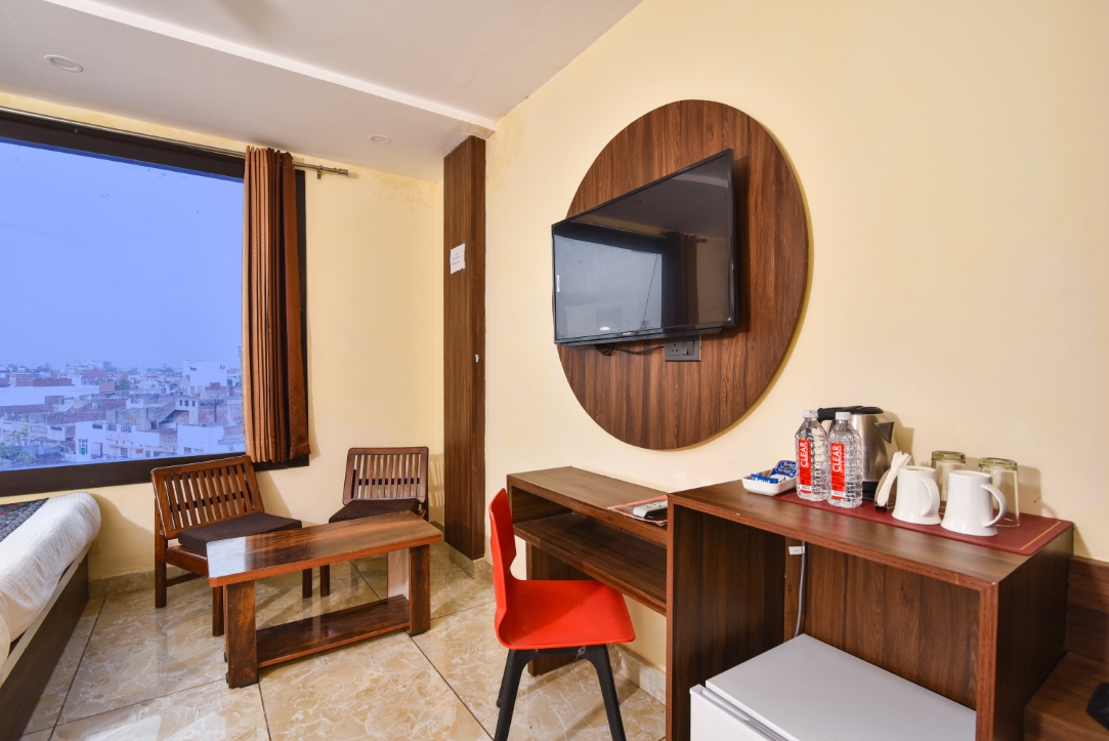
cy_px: 370
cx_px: 554
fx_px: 493
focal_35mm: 16
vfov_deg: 73.8
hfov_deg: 96.7
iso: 400
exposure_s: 1/100
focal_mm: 16
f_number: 8
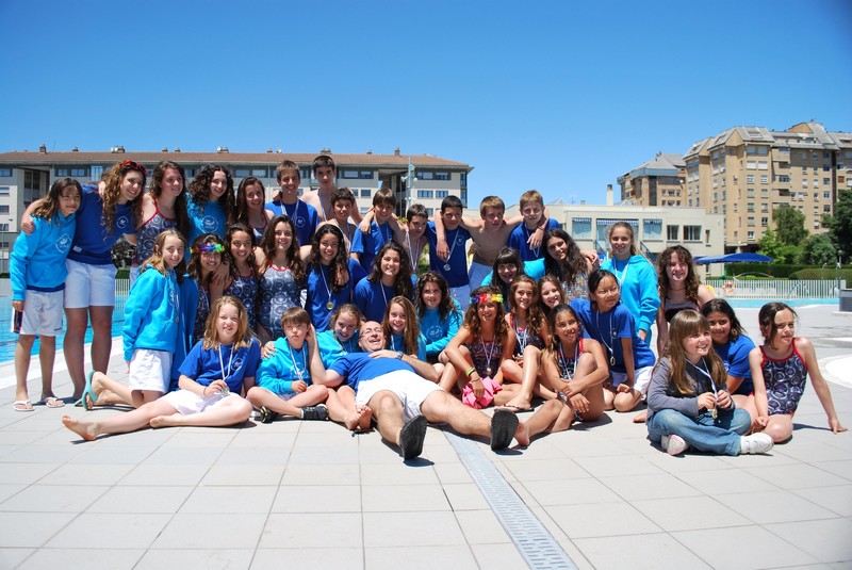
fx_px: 640
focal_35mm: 27
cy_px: 285
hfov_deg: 67.3
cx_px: 426
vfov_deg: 48.0
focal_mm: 18
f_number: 4
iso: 140
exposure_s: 1/1000
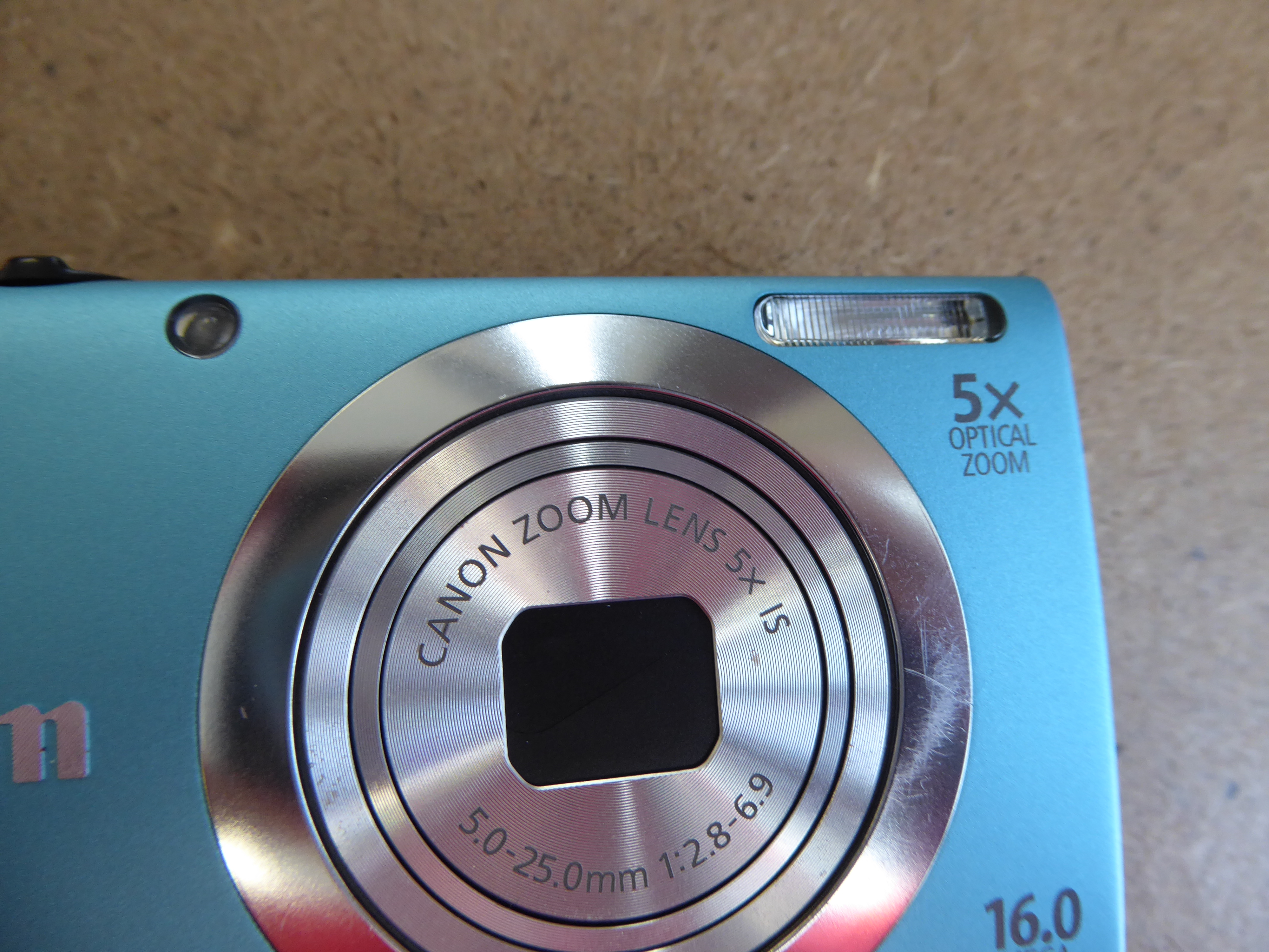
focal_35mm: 24
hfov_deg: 71.6
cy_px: 476
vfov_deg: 56.8
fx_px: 880
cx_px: 634
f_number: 3.3
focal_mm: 4.3
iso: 160
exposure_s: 1/60
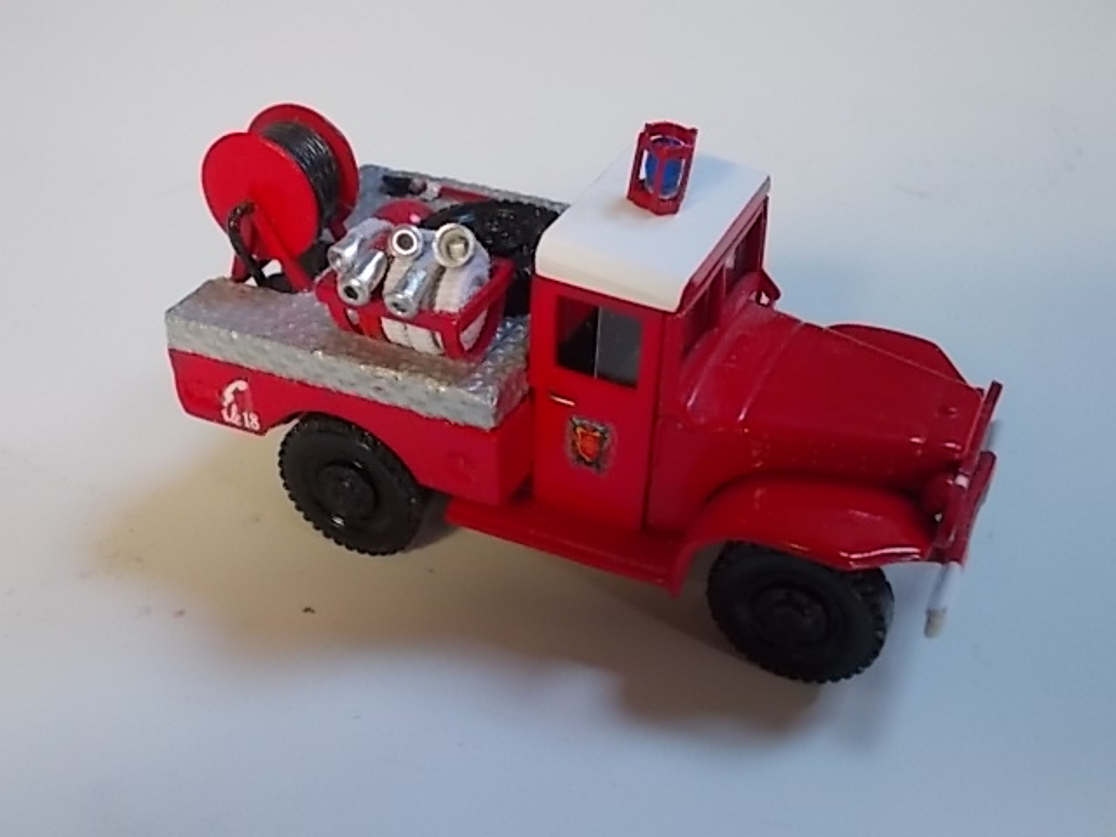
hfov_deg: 43.9
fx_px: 1386
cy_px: 418
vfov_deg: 33.6
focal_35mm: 43
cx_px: 558
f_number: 3.3
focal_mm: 6.1
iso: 200
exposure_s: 1/15
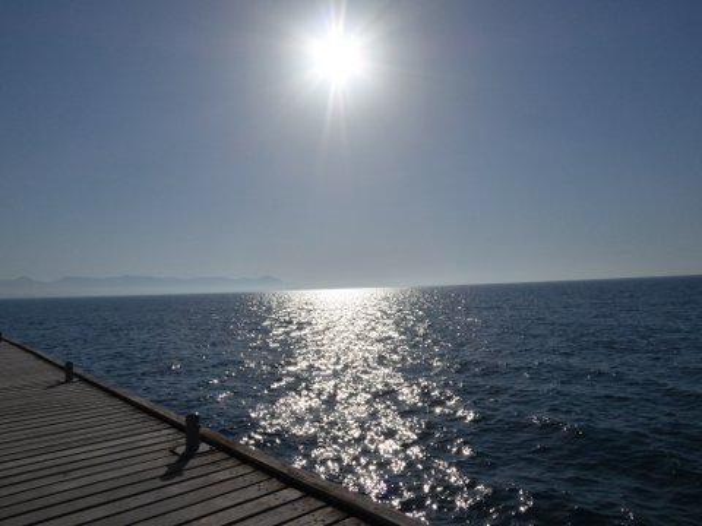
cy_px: 263
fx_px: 507
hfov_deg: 69.4
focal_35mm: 25
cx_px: 351
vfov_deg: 54.9
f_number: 7.1
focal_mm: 4.3
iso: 125
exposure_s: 1/1600
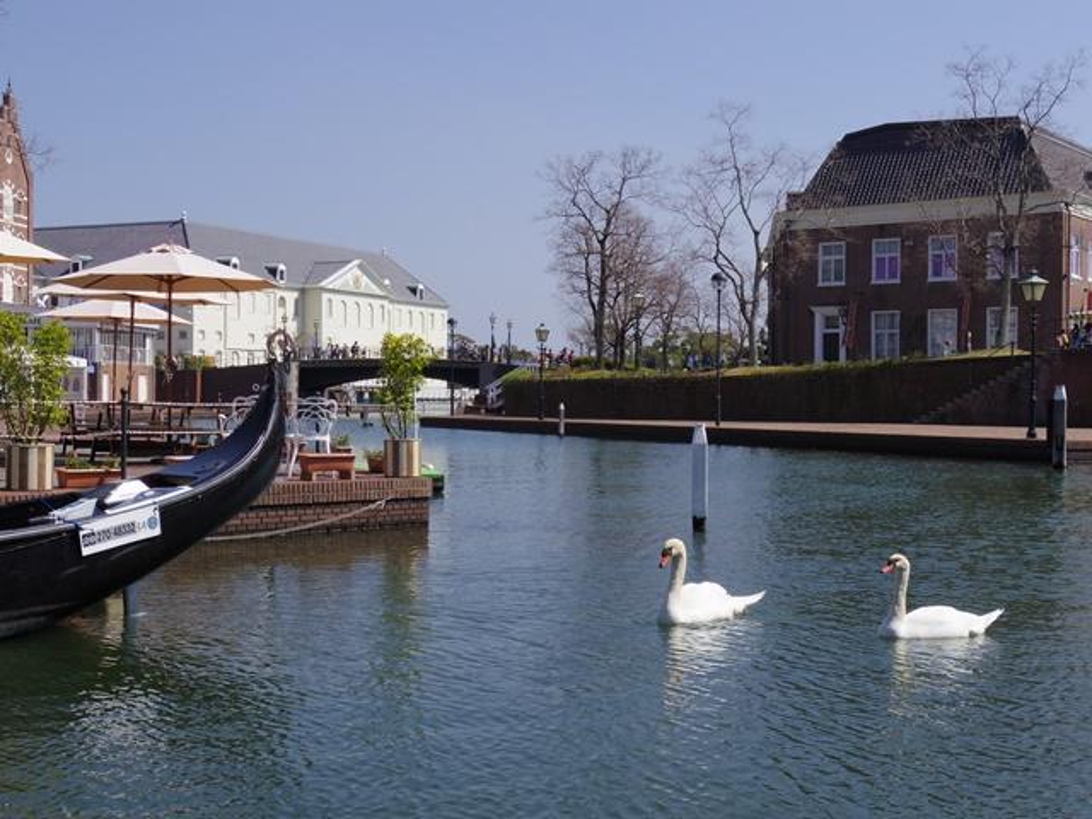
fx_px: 1483
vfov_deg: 30.9
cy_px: 410
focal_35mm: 47
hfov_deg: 40.4
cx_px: 546
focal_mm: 10.2
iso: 200
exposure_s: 1/1000
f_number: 4.5
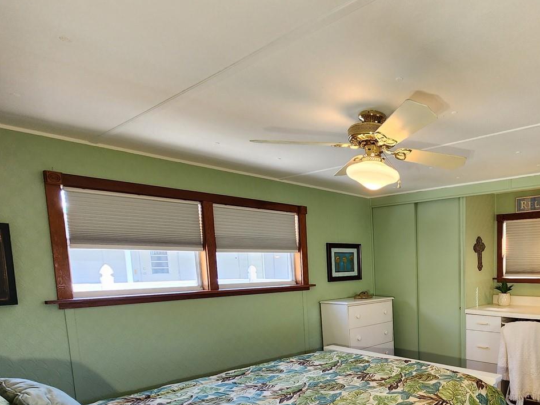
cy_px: 302
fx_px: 343
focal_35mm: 22
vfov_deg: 58.1
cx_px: 454
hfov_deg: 66.9
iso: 80
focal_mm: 2.2
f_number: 2.2
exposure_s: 1/60
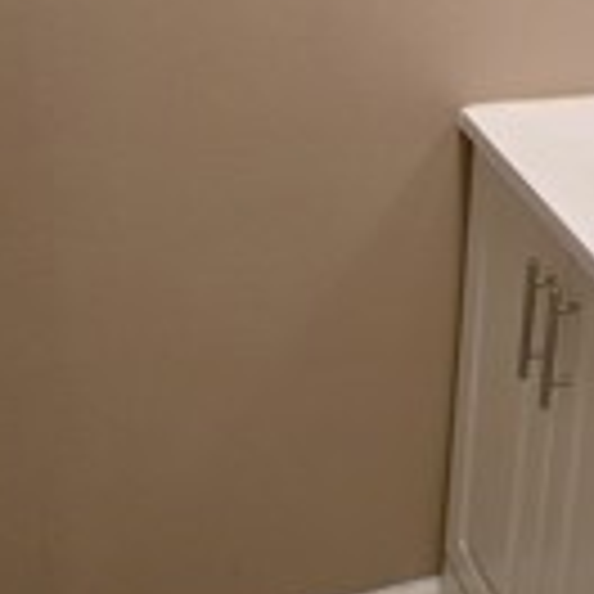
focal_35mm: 74
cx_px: 547
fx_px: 1437
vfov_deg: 22.0
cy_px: -72
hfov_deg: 22.7
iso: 450
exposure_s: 1/125
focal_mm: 12
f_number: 3.5
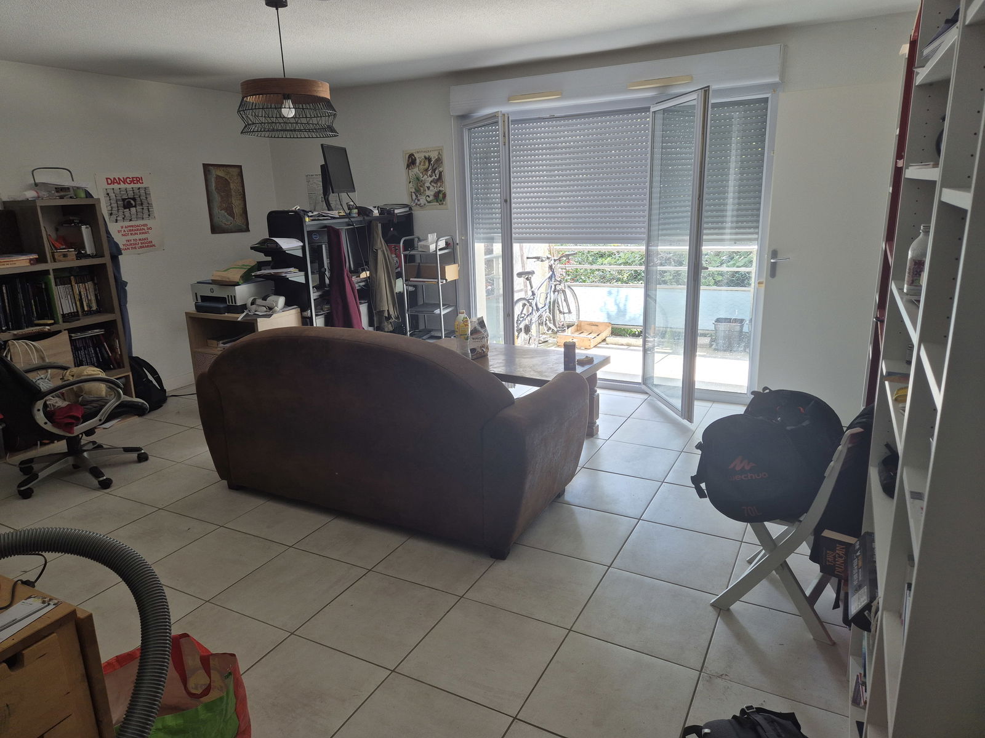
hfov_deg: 73.9
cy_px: 369
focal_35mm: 23
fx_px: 654
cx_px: 492
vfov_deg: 58.9
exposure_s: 1/180
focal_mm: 5.4
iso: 50
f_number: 1.8
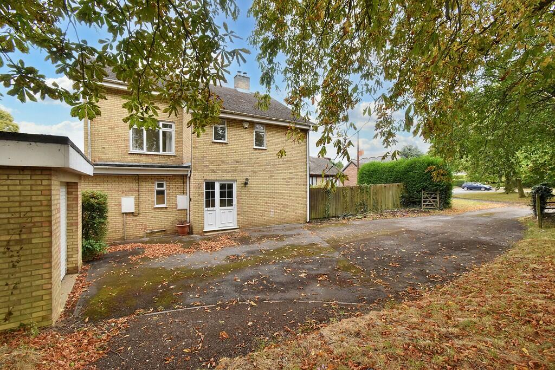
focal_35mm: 15
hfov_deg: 100.4
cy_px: 185
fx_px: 231
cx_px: 278
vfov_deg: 77.3
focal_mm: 10
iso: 800
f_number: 8
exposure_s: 1/250
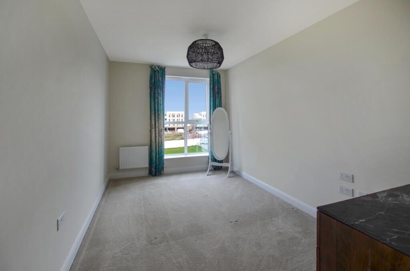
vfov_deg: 77.1
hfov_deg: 100.5
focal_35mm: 15
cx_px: 205
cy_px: 136
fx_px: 170
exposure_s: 1/60
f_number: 3.5
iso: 100
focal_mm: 10
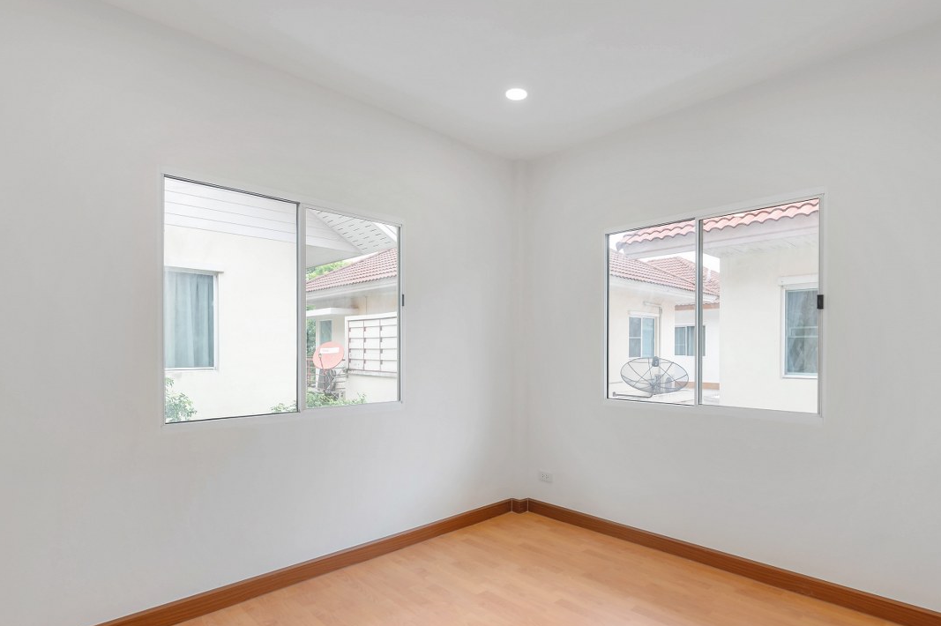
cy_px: 370
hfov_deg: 89.8
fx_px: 470
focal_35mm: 18
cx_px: 513
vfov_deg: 66.8
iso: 100
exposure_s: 1/200
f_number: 5.6
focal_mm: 15
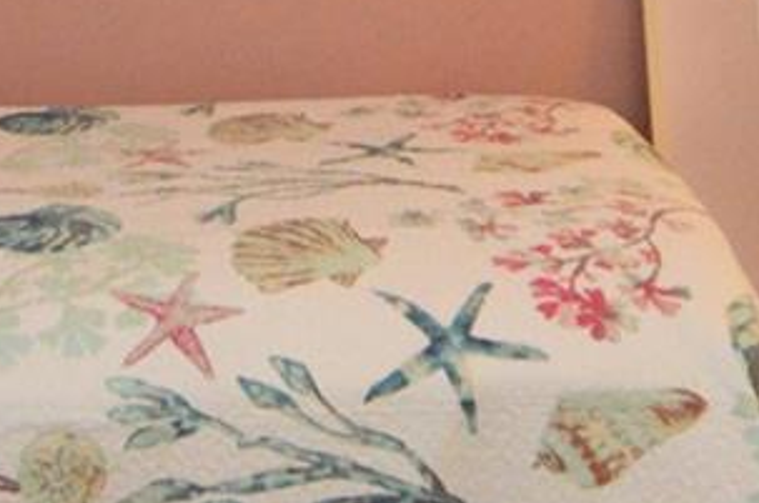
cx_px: 200
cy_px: -226
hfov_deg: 21.3
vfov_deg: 13.6
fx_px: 2000
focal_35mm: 95
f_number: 4
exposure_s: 1/60
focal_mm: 12
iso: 2200
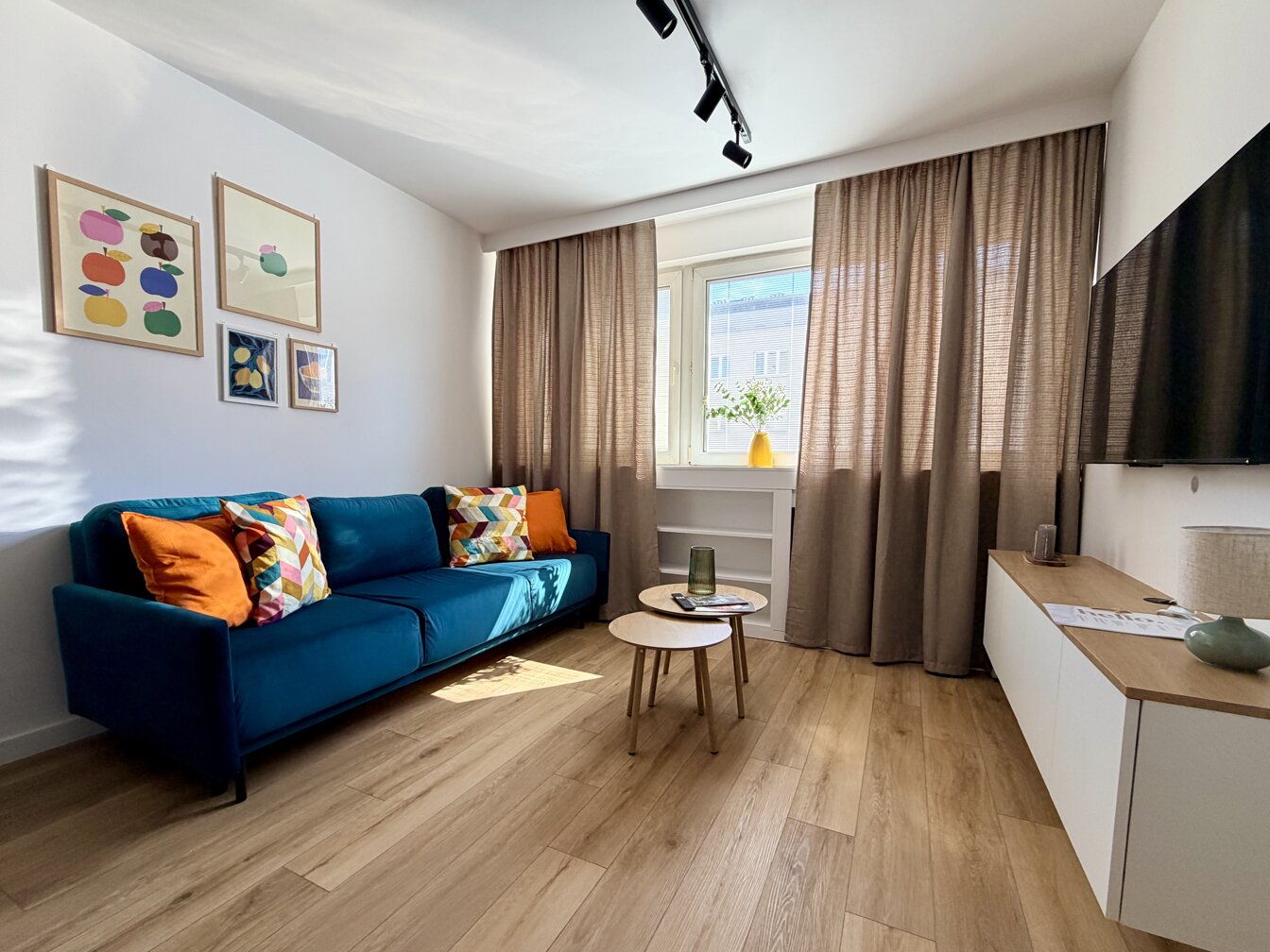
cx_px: 643
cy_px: 502
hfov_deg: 98.2
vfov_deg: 81.7
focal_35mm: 15
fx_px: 550
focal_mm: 2.22
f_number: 2.2
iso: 100
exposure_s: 1/121
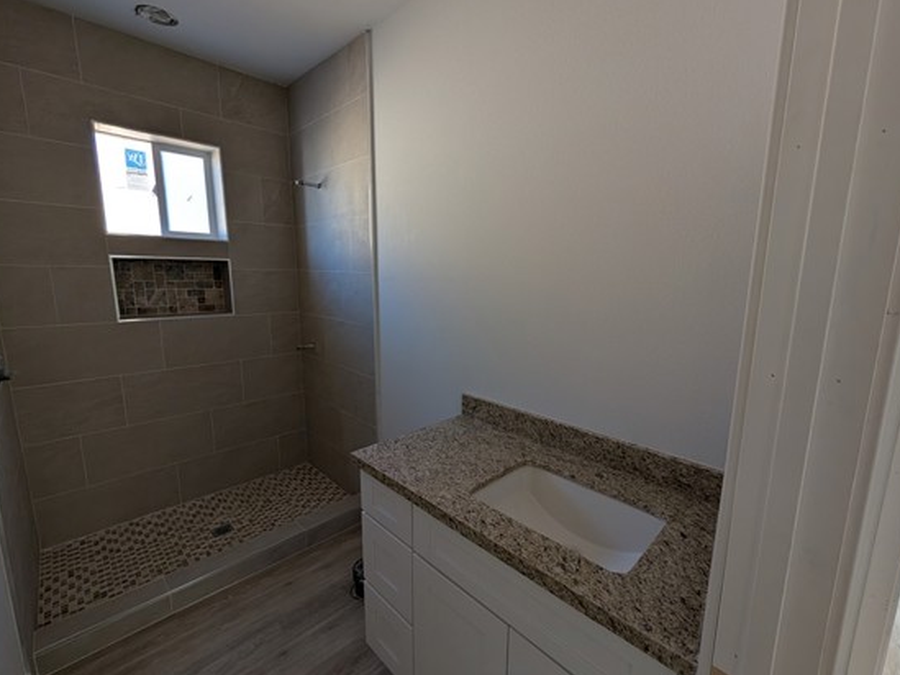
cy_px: 335
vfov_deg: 85.7
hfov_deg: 101.9
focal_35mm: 14
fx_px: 364
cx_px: 475
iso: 53
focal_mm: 2.02
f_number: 1.7
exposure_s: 1/56.3
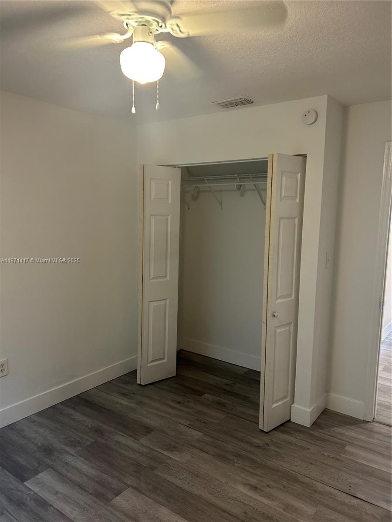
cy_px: 261
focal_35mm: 26
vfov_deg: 67.3
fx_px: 393
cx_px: 196
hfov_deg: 53.1
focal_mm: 5.7
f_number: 1.5
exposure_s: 1/60
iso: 160
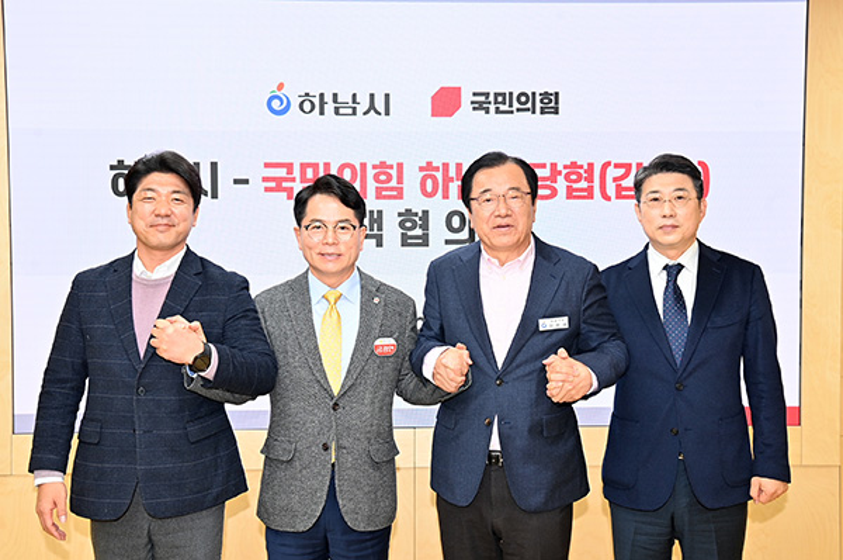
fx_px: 1075
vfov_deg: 29.1
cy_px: 280
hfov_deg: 42.8
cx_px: 422
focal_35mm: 46
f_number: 5.6
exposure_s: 1/100
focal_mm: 46
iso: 800
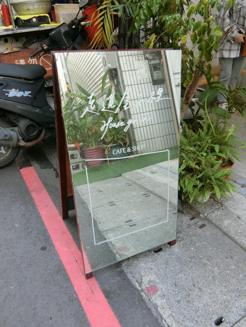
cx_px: 123
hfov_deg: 54.9
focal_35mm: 25
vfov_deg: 69.4
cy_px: 164
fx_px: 237
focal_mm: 5.4
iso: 200
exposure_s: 1/125
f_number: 2.8
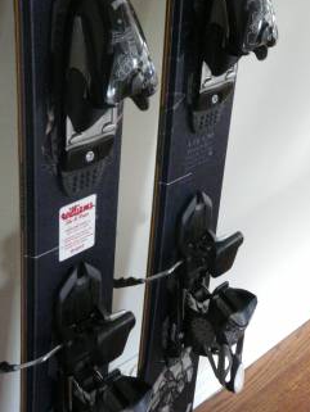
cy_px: 195
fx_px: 728
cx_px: 158
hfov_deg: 24.0
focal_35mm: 61
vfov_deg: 31.7
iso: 800
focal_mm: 9.2
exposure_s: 1/40
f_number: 3.2
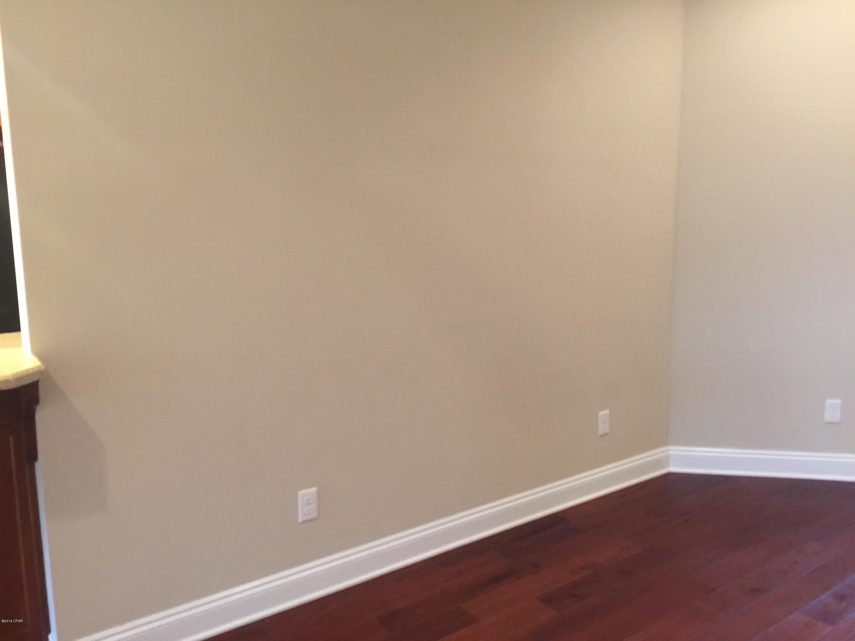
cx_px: 428
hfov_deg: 61.7
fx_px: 716
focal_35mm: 29
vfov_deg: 48.2
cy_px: 320
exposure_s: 1/15
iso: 125
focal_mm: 4.15
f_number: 2.2
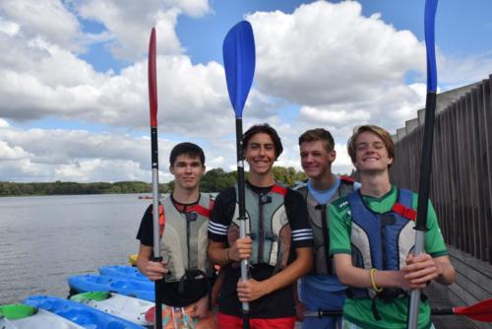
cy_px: 164
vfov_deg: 48.0
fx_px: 369
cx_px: 246
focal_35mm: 27
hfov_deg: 67.4
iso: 200
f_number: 10
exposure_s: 1/400
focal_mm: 18
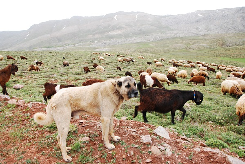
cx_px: 122
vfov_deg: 48.0
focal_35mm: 27
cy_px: 82
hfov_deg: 67.3
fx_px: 184
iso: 200
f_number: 5.6
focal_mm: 18
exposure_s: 1/125
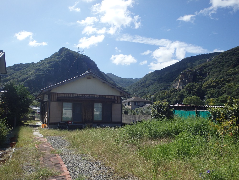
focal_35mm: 28
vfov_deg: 49.7
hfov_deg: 63.4
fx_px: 193
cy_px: 90
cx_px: 120
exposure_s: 1/160
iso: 125
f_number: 11
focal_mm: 5
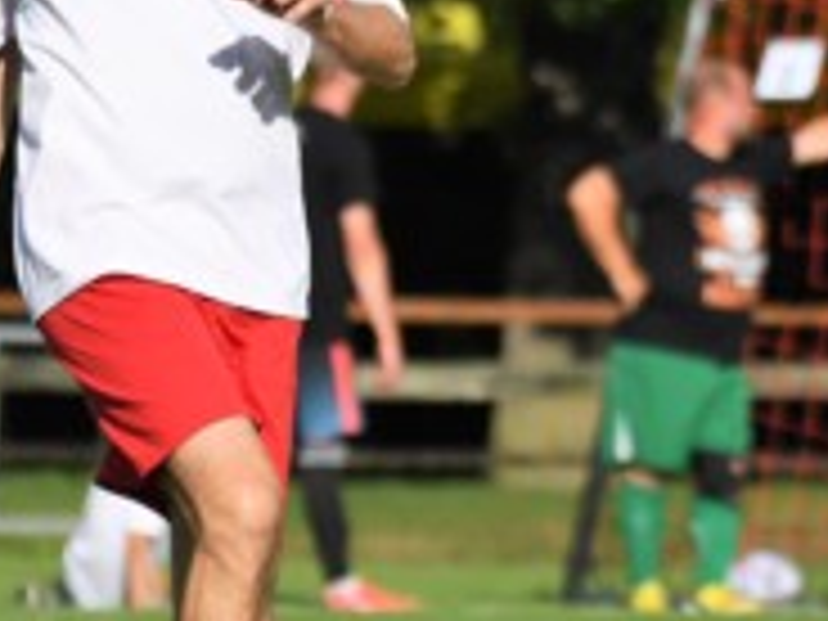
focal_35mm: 1018
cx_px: -126
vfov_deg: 1.5
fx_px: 24350
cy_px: 356
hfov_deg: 1.9
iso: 800
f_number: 5.6
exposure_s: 1/6400
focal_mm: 240
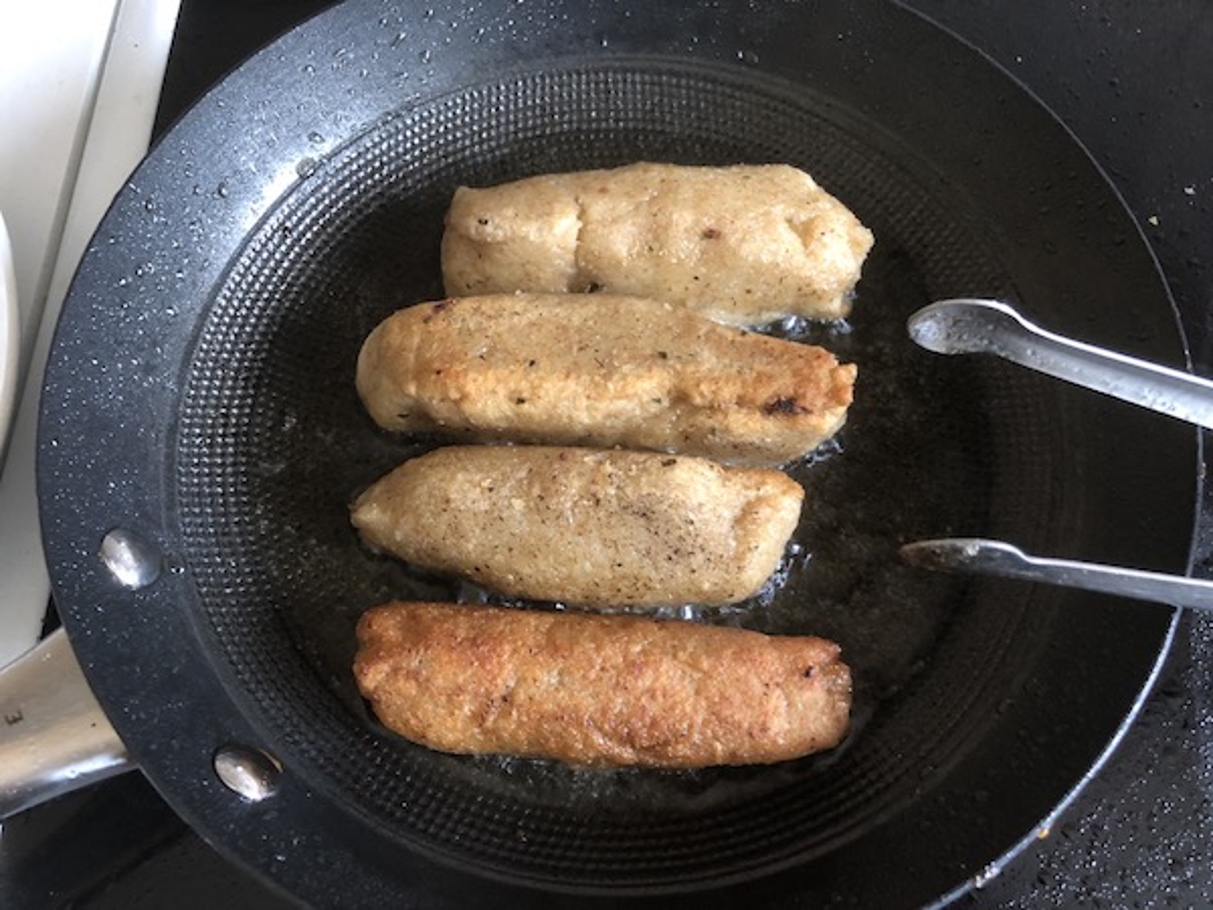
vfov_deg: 49.7
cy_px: 455
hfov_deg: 63.4
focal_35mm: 28
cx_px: 606
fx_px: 981
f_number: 1.8
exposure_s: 1/6
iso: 100
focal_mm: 3.99
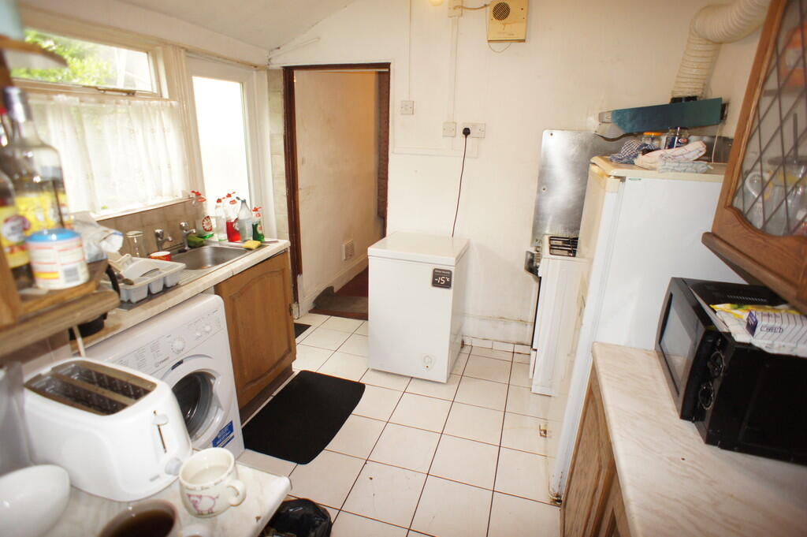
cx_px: 404
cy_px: 268
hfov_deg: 73.8
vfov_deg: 53.1
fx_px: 538
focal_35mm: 24
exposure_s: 1/60
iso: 400
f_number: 2.8
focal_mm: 16
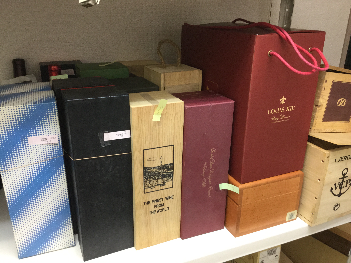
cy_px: 132
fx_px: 314
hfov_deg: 58.4
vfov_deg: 45.4
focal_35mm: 31
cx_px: 176
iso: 125
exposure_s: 1/30
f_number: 2.4
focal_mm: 3.3
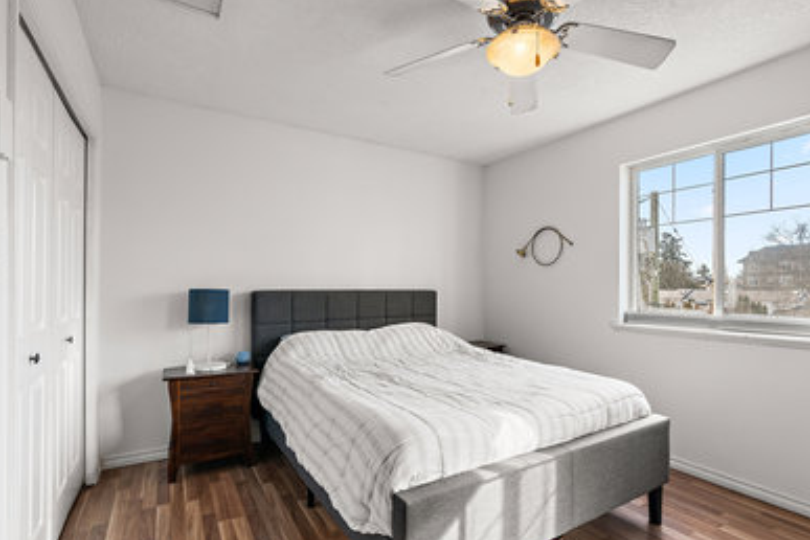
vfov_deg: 67.3
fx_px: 405
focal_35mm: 18
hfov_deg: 89.9
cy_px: 287
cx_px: 430
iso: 400
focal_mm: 16
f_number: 6.3
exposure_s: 1/40
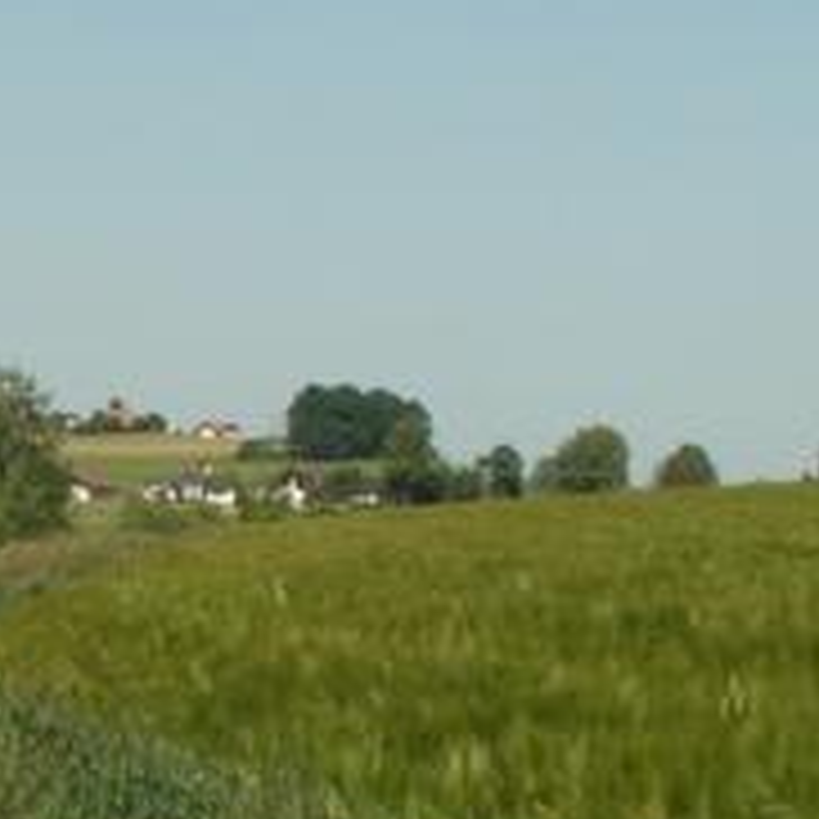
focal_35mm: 109
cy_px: 590
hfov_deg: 15.4
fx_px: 2918
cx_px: -180
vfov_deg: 15.9
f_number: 8
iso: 50
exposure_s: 1/160
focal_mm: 5.86
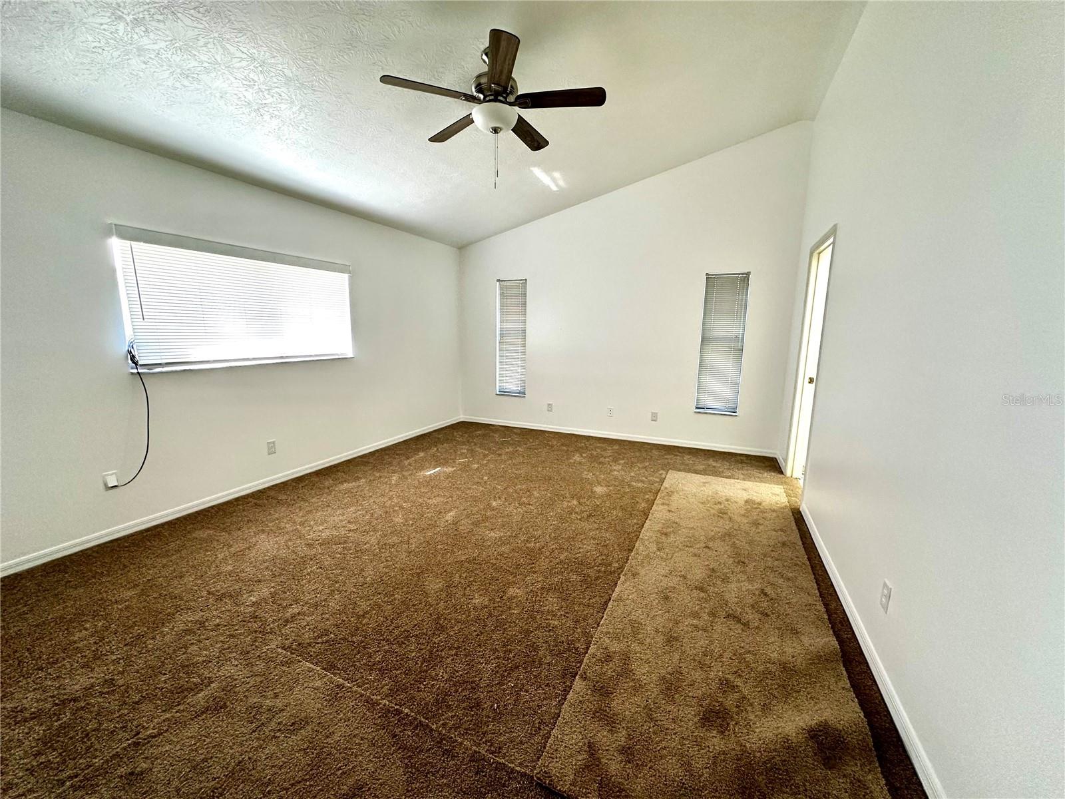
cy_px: 400
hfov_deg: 102.1
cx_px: 532
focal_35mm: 14
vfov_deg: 85.7
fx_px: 431
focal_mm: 2.22
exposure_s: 1/60
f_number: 2.2
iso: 160
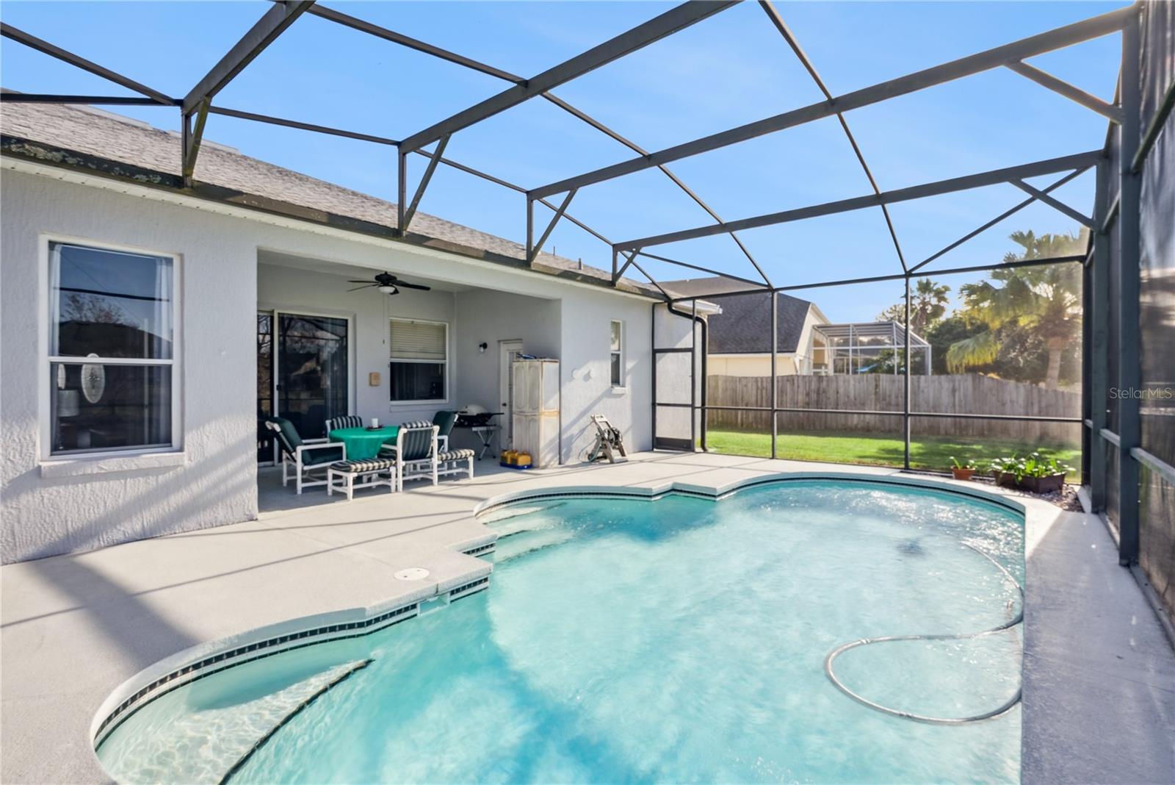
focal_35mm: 16
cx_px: 588
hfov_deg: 96.7
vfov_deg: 73.8
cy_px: 392
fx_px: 522
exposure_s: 1/60
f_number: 13
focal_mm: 16
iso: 100
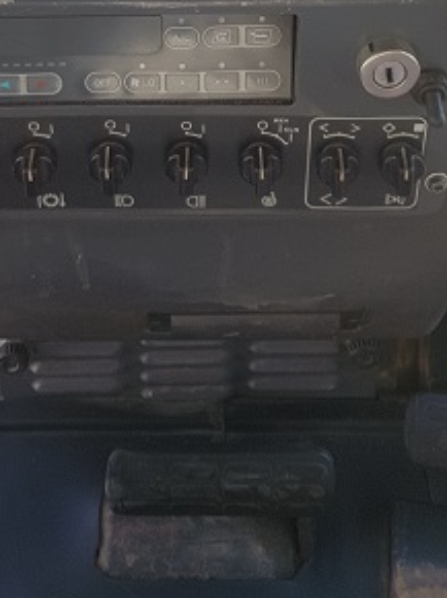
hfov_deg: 25.2
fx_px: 1000
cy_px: 12
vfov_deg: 31.0
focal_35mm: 58
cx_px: 183
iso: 40
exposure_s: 1/510
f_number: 1.7
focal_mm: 4.2
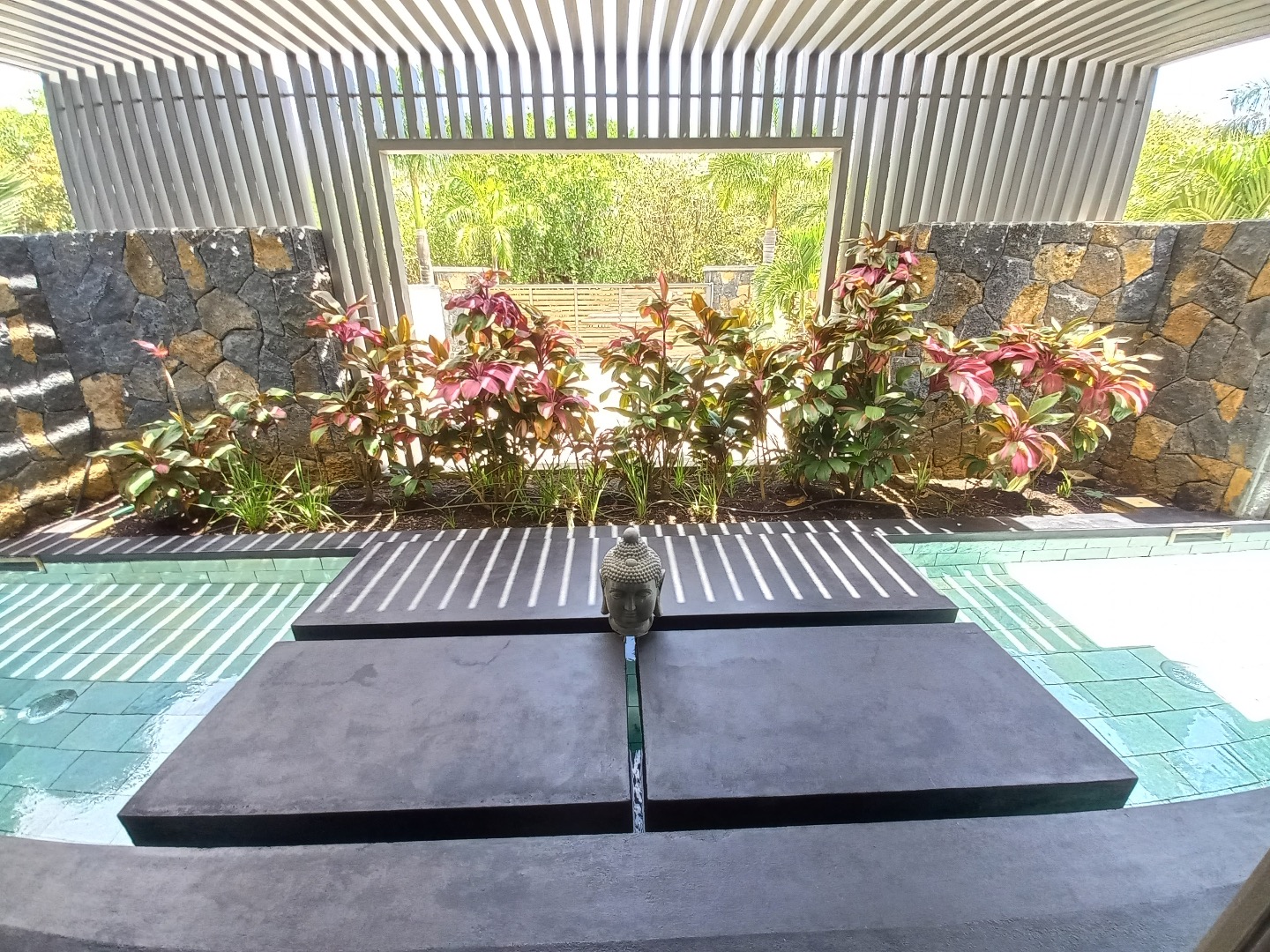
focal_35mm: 13
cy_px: 476
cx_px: 635
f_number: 2.2
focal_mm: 1.42
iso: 64
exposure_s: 1/100
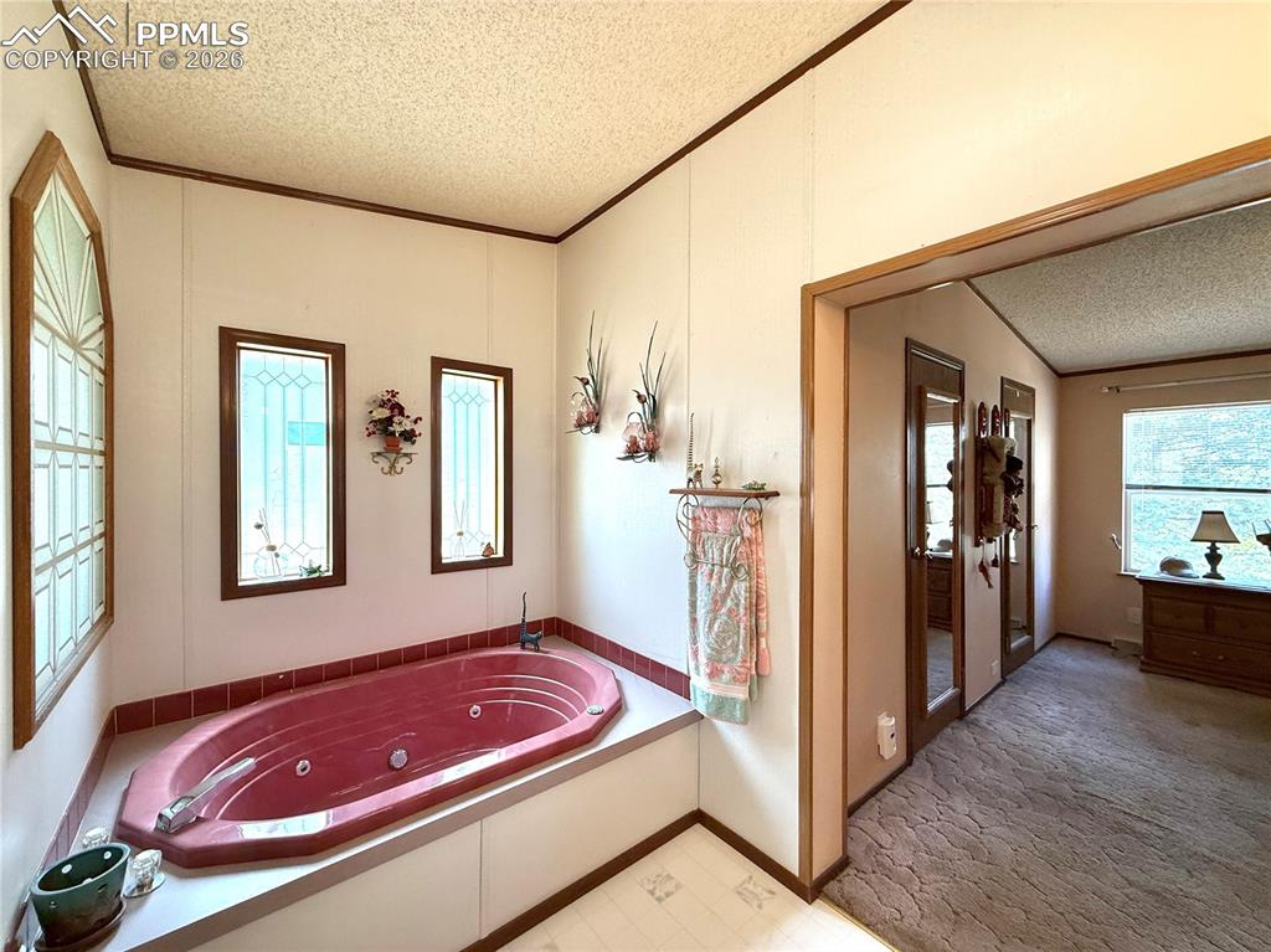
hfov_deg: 102.1
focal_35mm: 14
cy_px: 476
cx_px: 636
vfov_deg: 85.6
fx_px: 514
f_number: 2.2
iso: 160
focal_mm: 2.22
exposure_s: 1/120
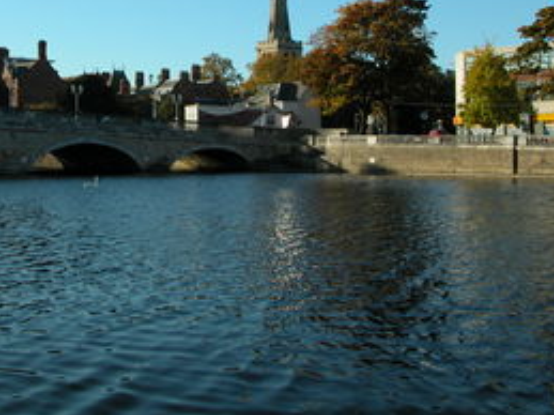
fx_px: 864
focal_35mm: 54
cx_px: 218
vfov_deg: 26.7
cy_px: 107
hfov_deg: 35.4
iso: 100
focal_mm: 8.9
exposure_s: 1/345
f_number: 5.6
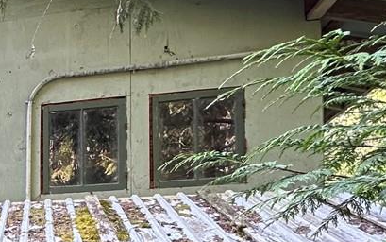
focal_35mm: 58
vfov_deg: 20.4
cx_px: -169
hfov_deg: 26.8
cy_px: 319
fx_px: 610
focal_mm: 2.22
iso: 160
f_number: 2.2
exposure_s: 1/99
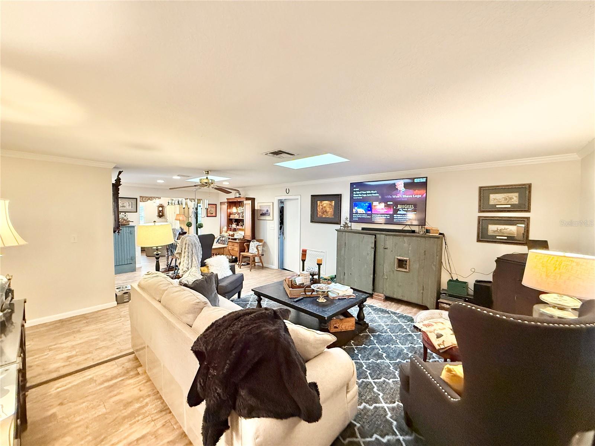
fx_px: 241
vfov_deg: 85.7
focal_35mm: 14
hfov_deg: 102.1
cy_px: 223
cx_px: 298
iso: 640
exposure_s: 1/60
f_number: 2.2
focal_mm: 2.22
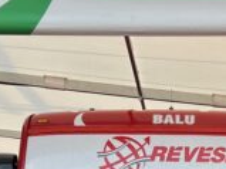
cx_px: 171
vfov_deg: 12.3
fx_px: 744
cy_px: 257
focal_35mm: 114
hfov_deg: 17.2
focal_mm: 5.7
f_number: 1.5
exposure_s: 1/611
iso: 50
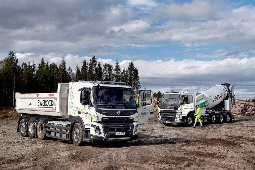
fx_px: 354
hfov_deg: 39.6
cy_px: 85
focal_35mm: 50
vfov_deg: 27.0
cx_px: 128
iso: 100
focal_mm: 50
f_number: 5.6
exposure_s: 1/500
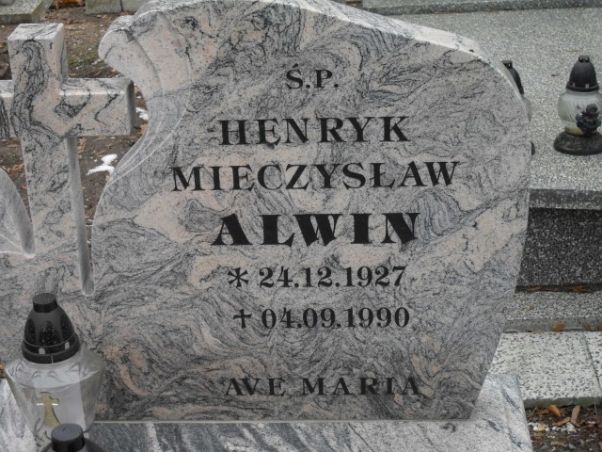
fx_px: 1339
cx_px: 301
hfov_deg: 25.3
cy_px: 226
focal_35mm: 77
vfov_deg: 19.1
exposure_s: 1/125
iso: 100
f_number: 5
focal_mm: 13.6
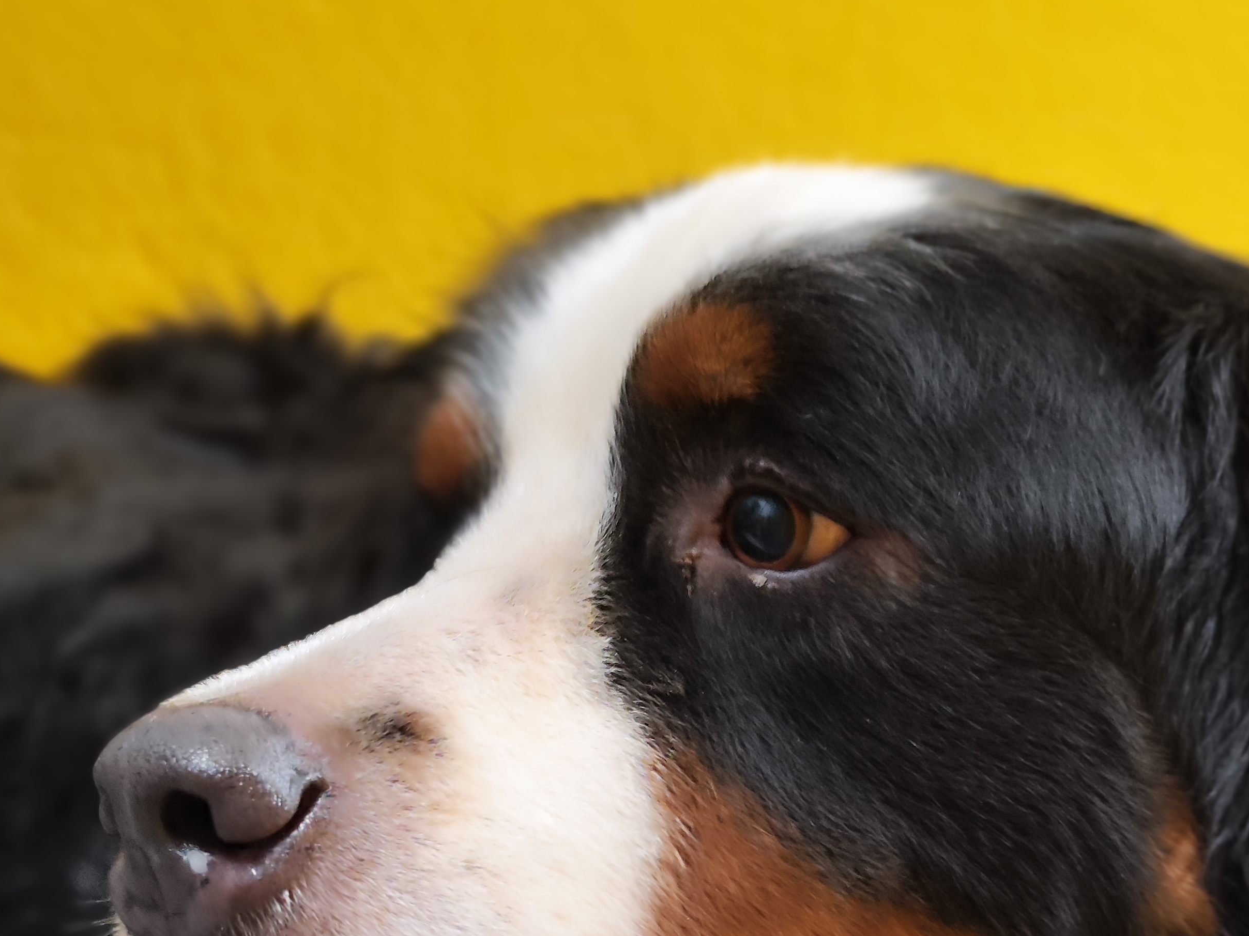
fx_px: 1407
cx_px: 681
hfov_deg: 47.8
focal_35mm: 39
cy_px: 673
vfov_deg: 36.2
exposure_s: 1/50
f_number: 1.69
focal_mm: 7.01
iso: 1381
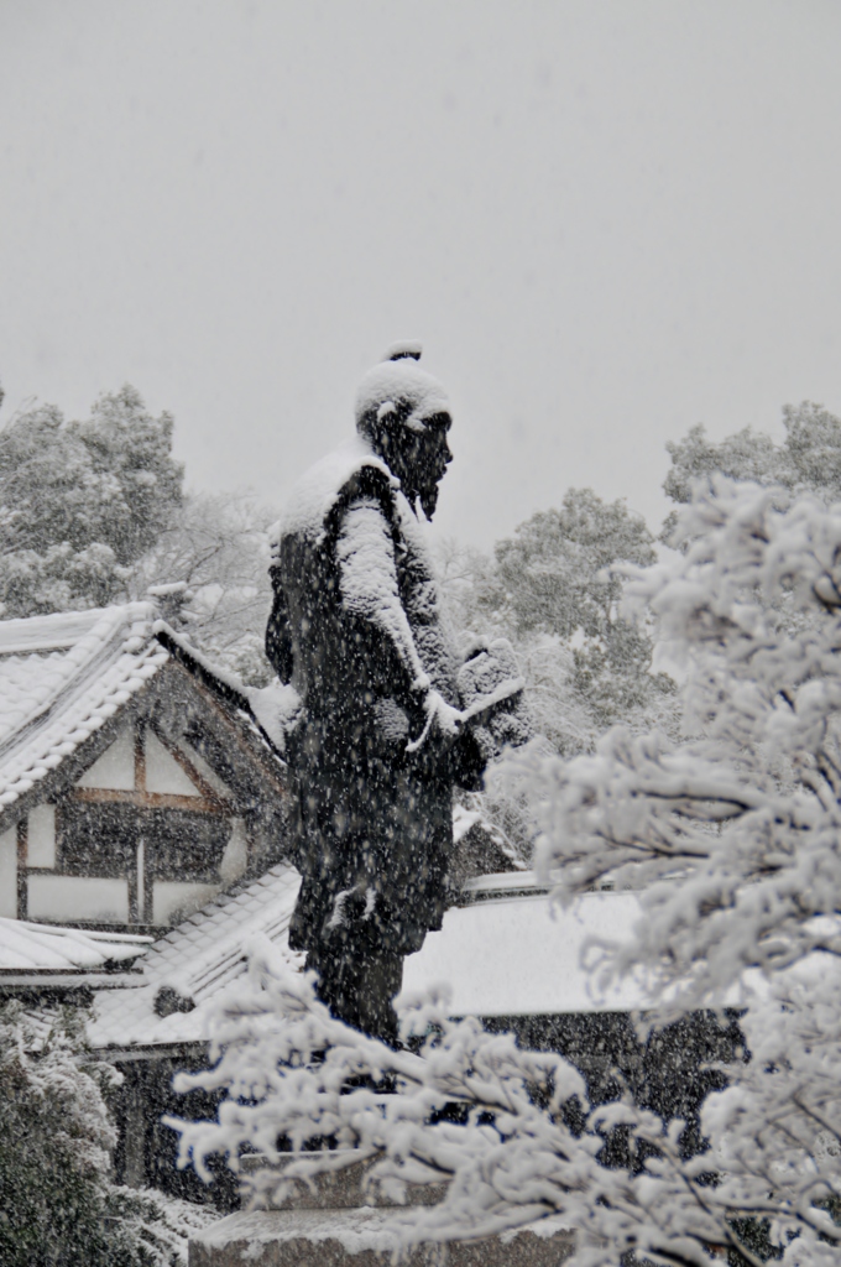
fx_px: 4849
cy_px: 634
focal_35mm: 138
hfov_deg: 9.9
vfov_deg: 14.9
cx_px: 420
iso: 200
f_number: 5.6
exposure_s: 1/125
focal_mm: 92
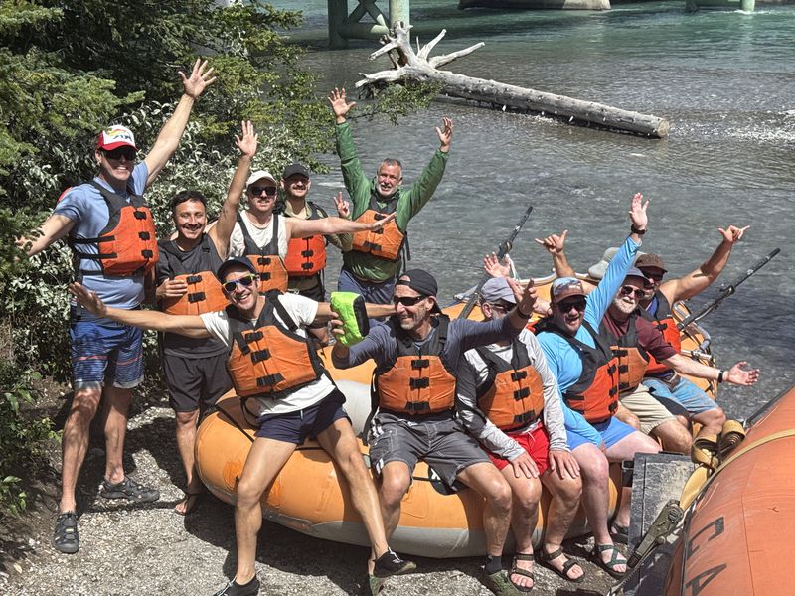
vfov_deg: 30.3
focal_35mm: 48
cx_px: 398
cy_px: 298
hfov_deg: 39.7
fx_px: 1102
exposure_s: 1/5208
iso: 80
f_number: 1.8
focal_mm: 6.8
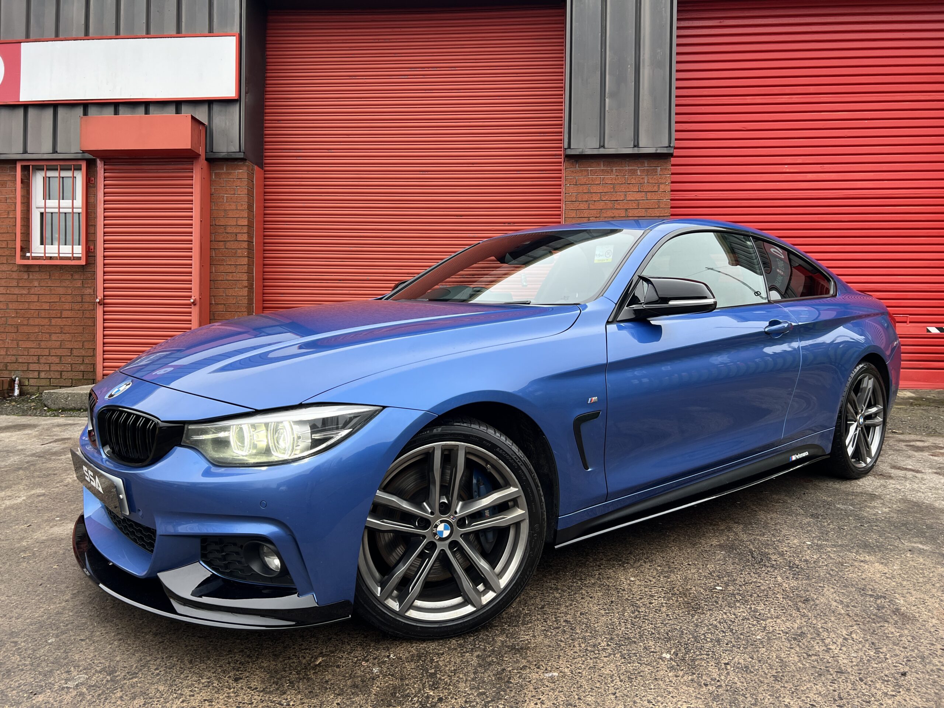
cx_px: 472
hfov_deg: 67.3
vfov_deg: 53.1
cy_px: 354
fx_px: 709
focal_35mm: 26
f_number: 1.5
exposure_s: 1/121
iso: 64
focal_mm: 5.7
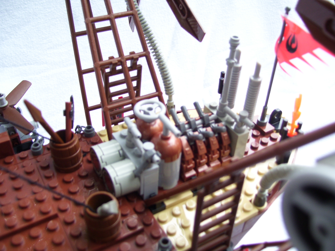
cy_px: 126
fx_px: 358
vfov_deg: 38.7
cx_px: 168
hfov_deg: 50.1
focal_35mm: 37
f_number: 2.7
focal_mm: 6
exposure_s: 1/30
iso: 80
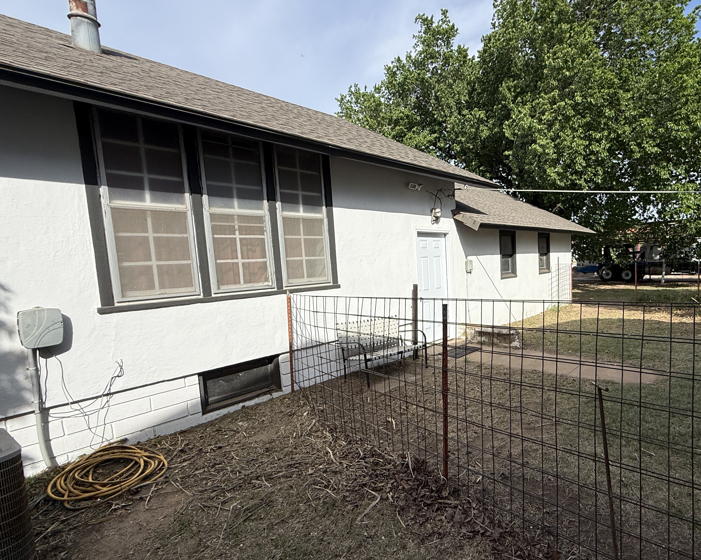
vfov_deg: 70.8
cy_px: 296
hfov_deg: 80.9
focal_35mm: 19
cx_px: 459
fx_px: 394
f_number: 2.2
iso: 50
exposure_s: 1/2506
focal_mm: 2.22
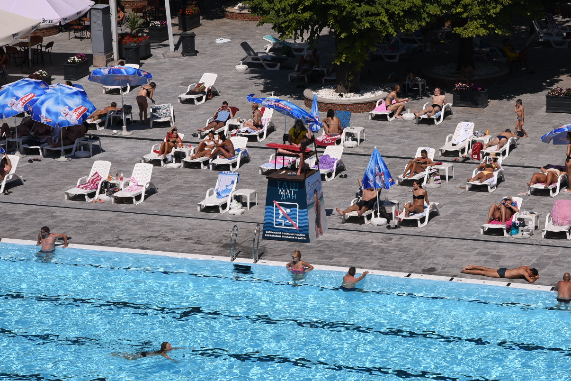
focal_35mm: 141
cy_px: 202
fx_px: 2236
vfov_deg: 9.7
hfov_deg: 14.5
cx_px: 378
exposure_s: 1/400
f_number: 10
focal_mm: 105
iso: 80
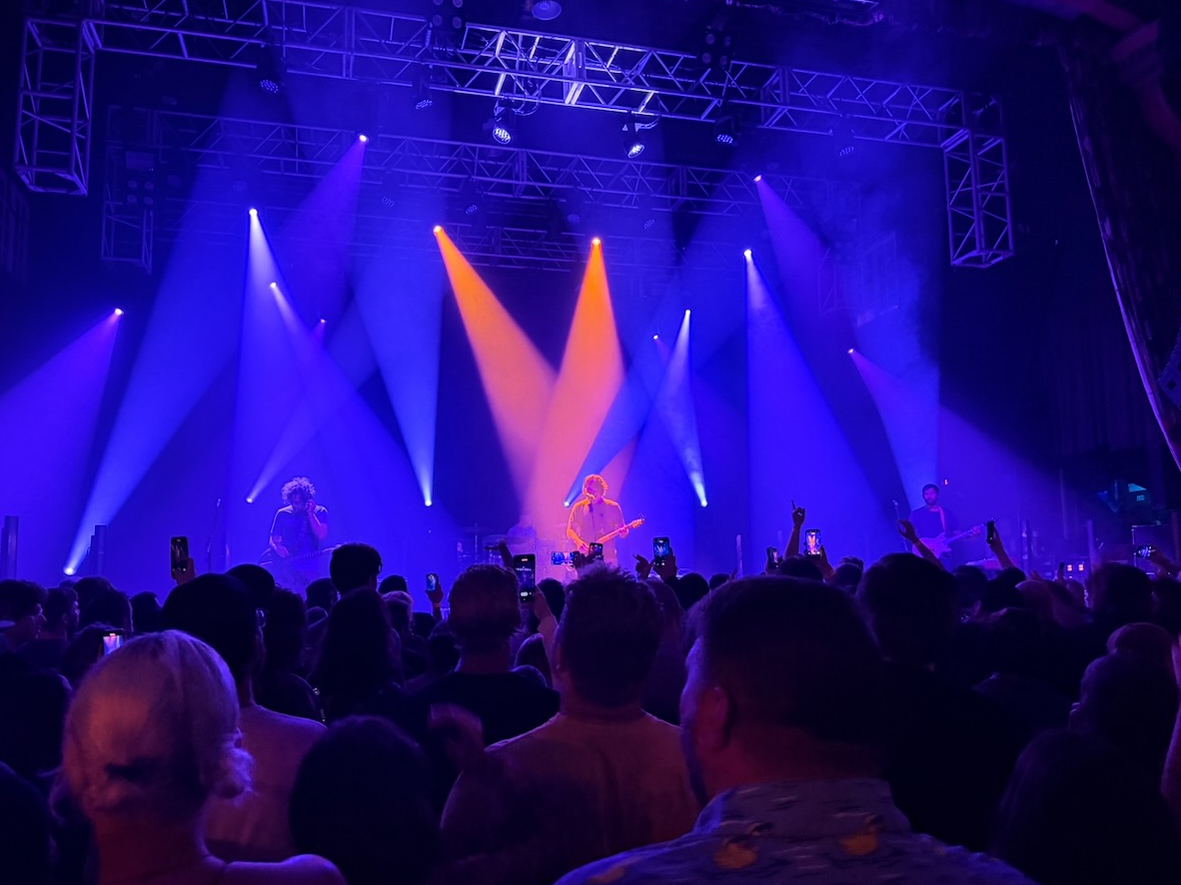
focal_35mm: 26
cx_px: 569
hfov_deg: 67.3
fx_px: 887
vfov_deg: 53.0
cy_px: 471
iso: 800
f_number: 1.78
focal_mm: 6.76
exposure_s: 1/48
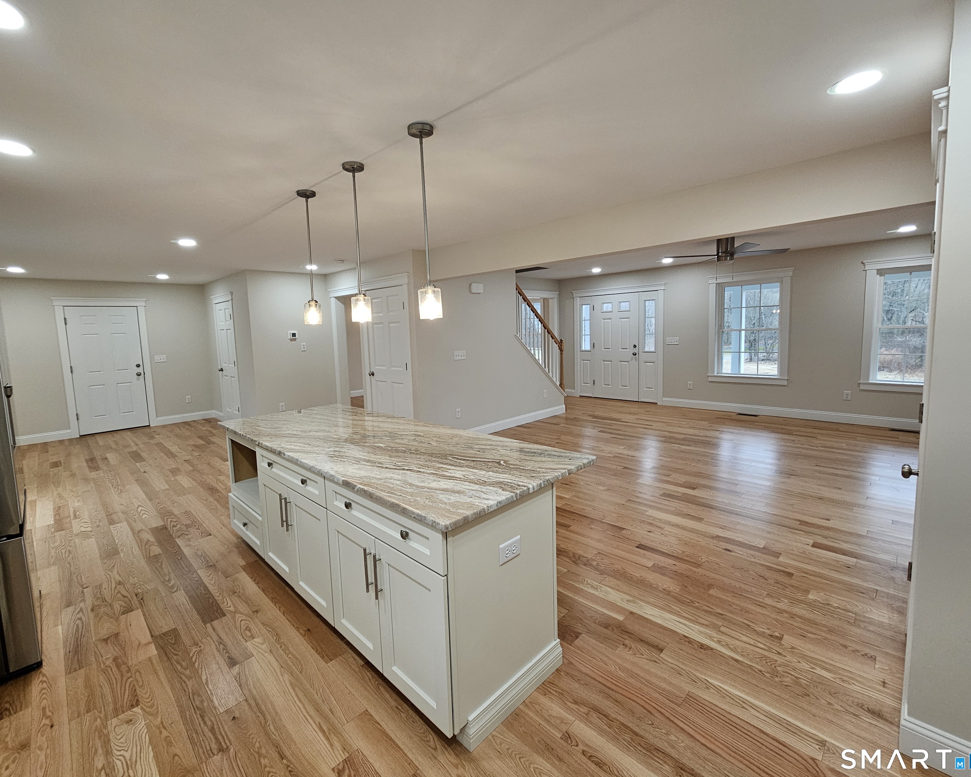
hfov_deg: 100.6
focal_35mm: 14
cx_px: 465
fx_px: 402
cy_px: 375
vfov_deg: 87.9
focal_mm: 2.2
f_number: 2.2
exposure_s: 1/60
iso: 100
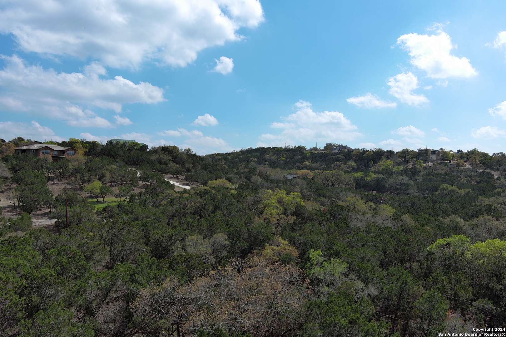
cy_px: 168
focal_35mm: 29
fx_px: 408
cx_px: 253
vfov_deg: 45.0
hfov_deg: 63.7
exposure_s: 1/2532
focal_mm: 10.57
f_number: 2.8
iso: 101
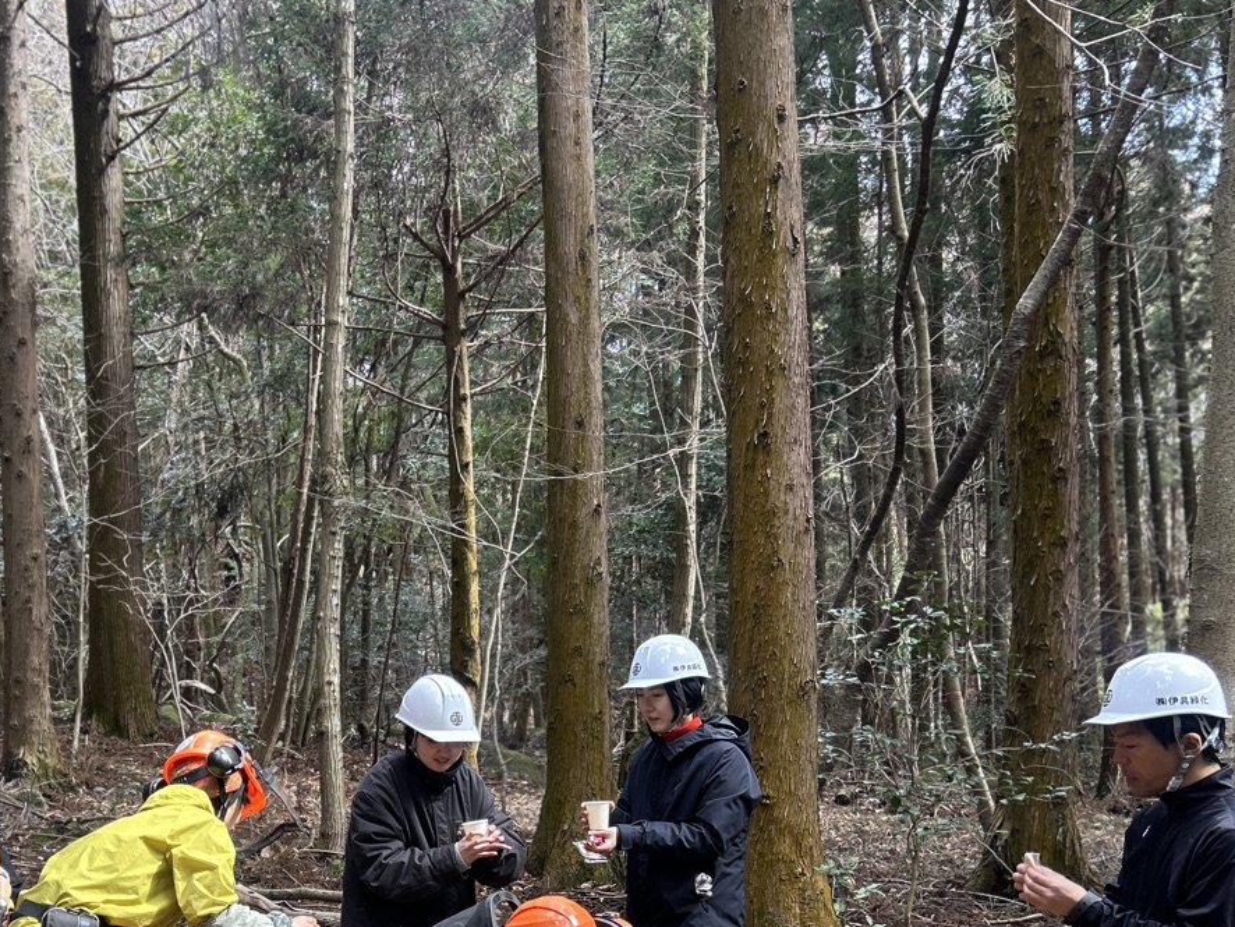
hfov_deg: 41.6
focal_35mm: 44
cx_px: 302
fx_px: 1570
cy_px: 728
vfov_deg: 32.1
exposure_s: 1/121
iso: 40
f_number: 1.5
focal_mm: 5.7
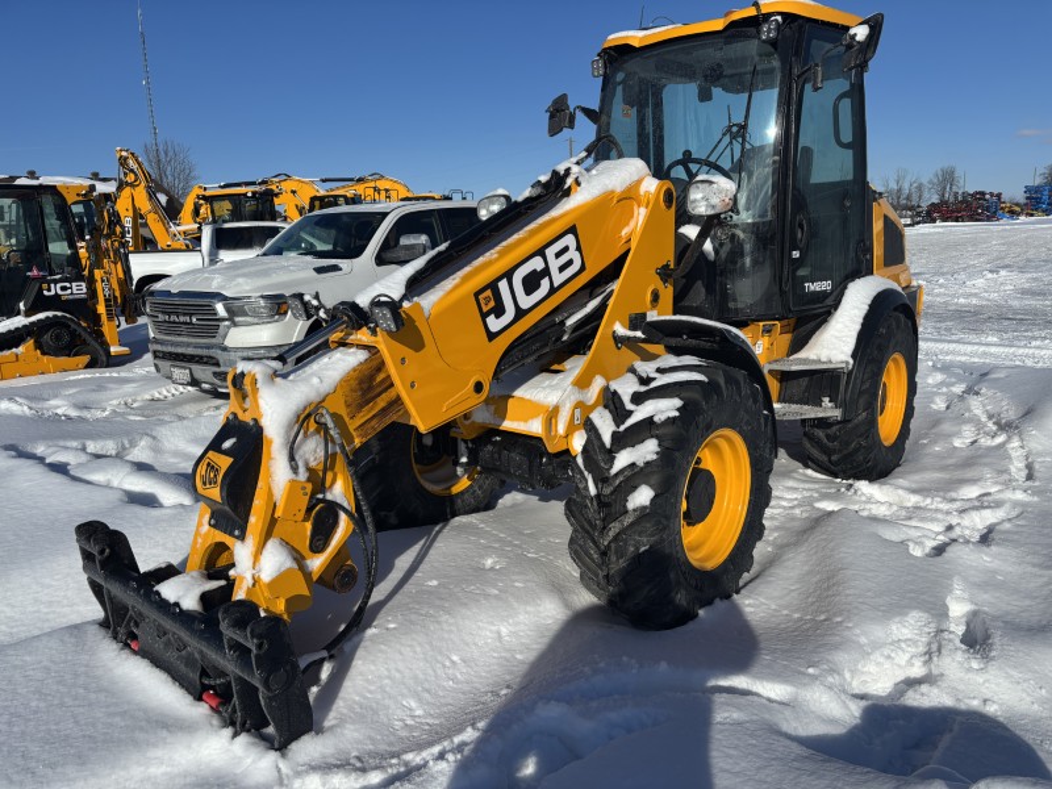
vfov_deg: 53.1
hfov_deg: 67.3
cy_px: 394
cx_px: 526
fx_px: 790
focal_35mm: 26
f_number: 1.6
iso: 50
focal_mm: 5.96
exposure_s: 1/9901
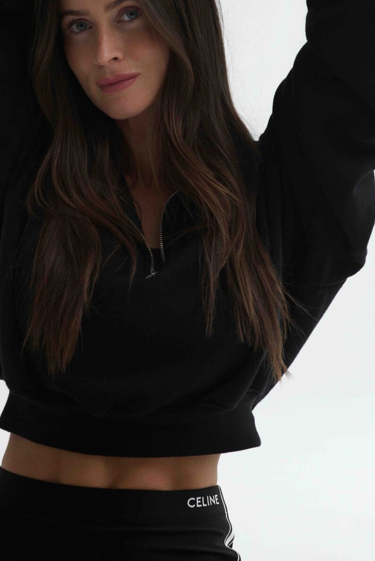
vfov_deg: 15.6
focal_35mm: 131
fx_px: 2046
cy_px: 206
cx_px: 144
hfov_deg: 10.5
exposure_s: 1/250
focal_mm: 85
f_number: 4.5
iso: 500
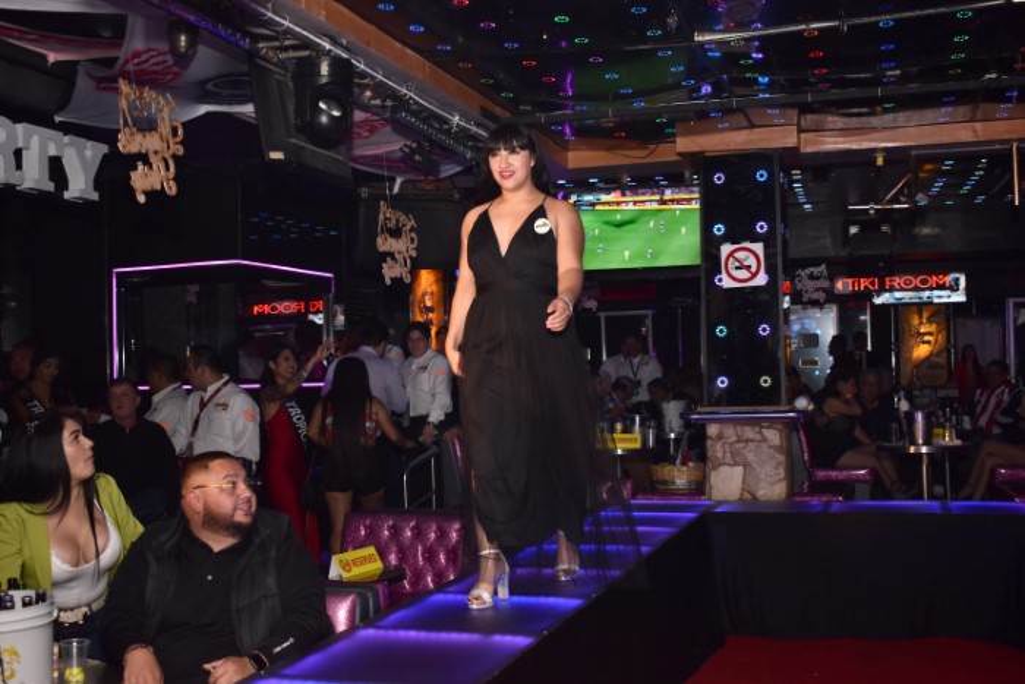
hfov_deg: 47.9
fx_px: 1153
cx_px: 512
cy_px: 342
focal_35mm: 40
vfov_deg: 33.0
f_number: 4.5
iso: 800
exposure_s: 1/125
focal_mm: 27
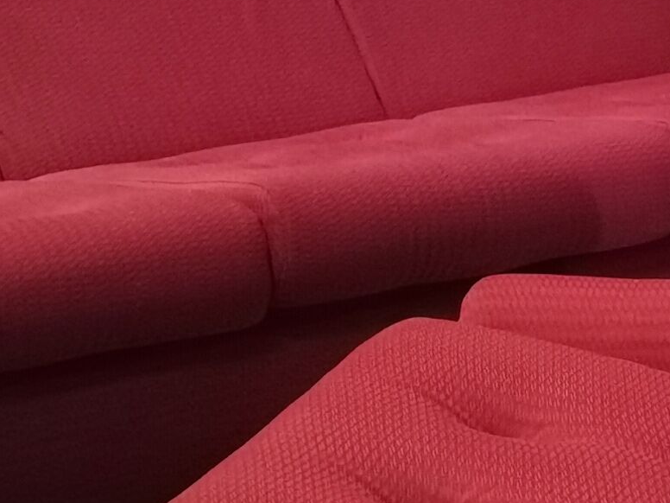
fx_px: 2961
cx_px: 745
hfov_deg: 12.7
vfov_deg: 9.7
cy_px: 250
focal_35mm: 153
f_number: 1.9
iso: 640
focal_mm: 6.71
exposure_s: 1/25
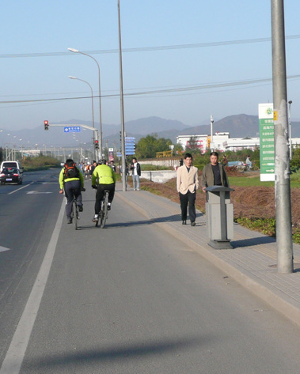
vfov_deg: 19.4
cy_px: 185
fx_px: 1098
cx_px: 133
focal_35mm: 99
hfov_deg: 15.6
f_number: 4.2
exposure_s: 1/500
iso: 100
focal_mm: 8.2
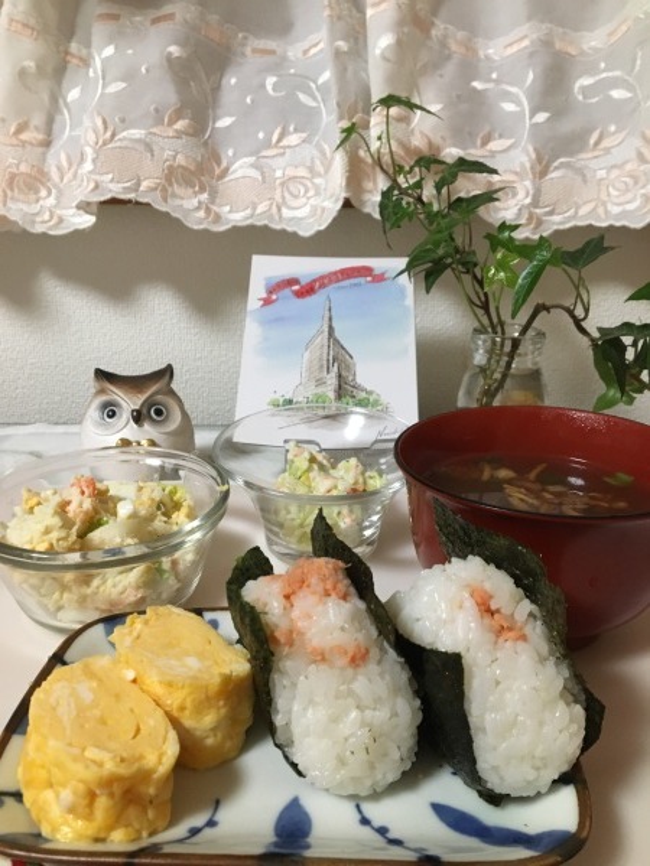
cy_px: 433
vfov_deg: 61.7
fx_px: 726
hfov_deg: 48.2
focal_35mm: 29
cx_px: 325
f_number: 2.2
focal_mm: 4.15
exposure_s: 1/25
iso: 200
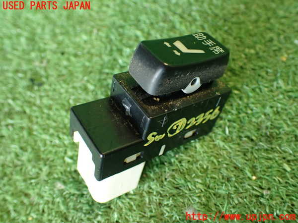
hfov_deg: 56.8
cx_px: 149
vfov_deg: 44.2
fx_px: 275
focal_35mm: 32
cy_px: 112
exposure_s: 1/30
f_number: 2.4
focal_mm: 5.79
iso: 320
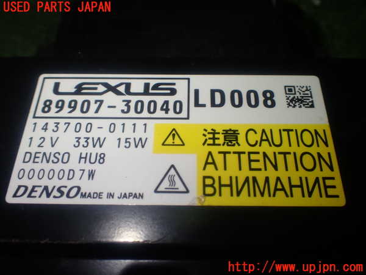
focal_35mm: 32
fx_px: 338
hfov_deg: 56.8
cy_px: 138
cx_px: 183
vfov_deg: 44.2
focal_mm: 5.79
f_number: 3.2
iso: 100
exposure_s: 1/80
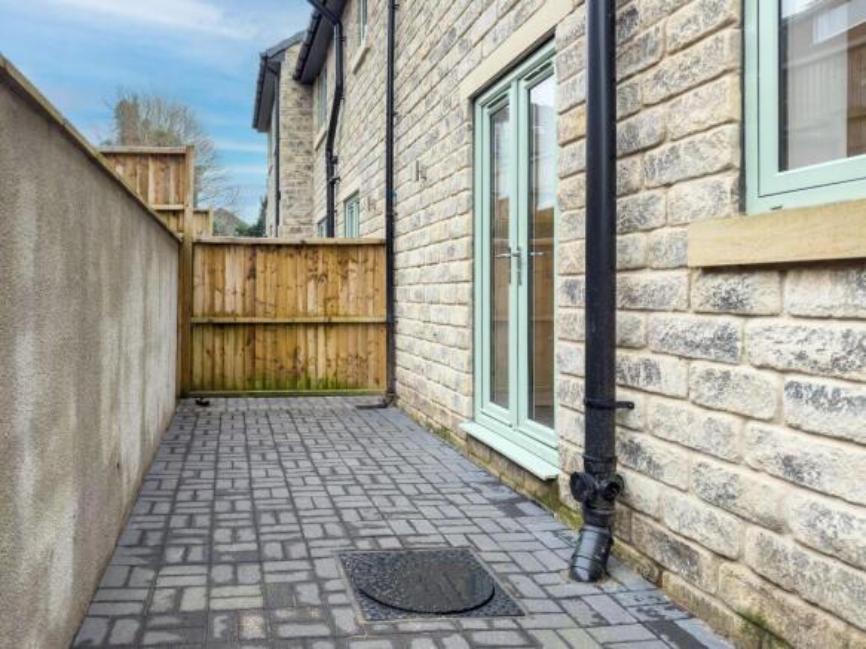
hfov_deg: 71.6
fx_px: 600
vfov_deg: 56.8
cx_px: 433
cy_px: 324
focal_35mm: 24
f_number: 1.8
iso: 160
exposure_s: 1/105
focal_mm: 6.76
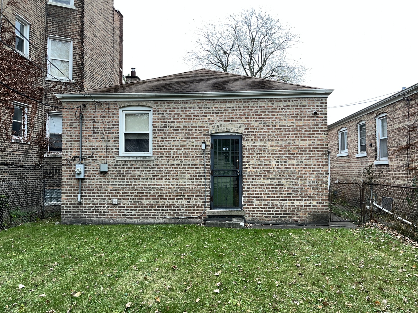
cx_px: 209
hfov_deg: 67.3
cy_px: 156
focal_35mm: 26
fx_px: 314
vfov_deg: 53.1
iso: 64
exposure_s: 1/340
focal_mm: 5.1
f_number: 1.6
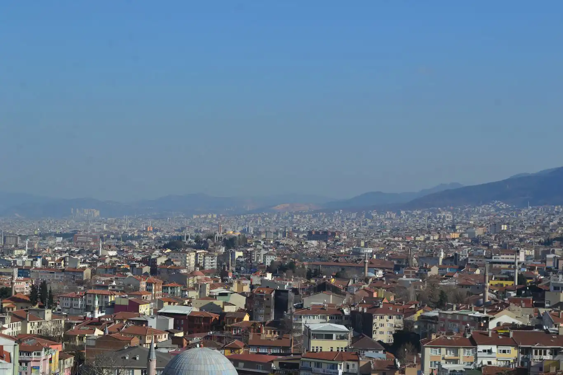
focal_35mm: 82
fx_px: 1290
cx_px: 282
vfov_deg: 16.5
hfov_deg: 24.6
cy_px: 188
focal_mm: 55
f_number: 8
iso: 100
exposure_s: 1/250
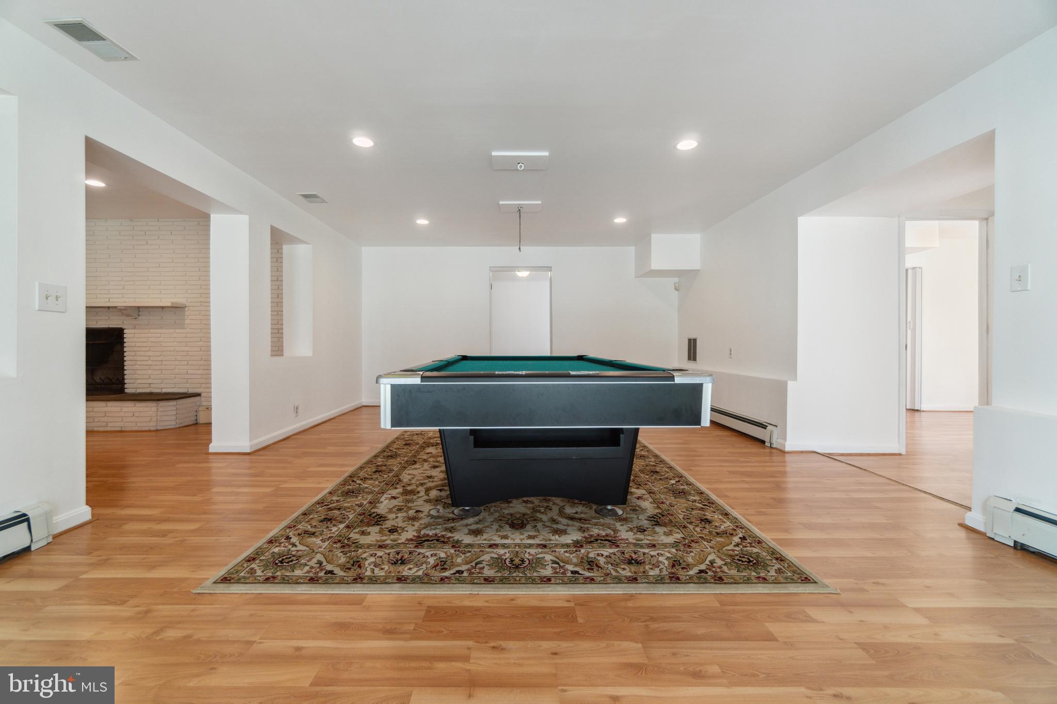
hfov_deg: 100.4
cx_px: 528
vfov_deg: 77.3
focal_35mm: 15
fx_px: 440
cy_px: 352
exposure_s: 1/30
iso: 100
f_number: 4
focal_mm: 10
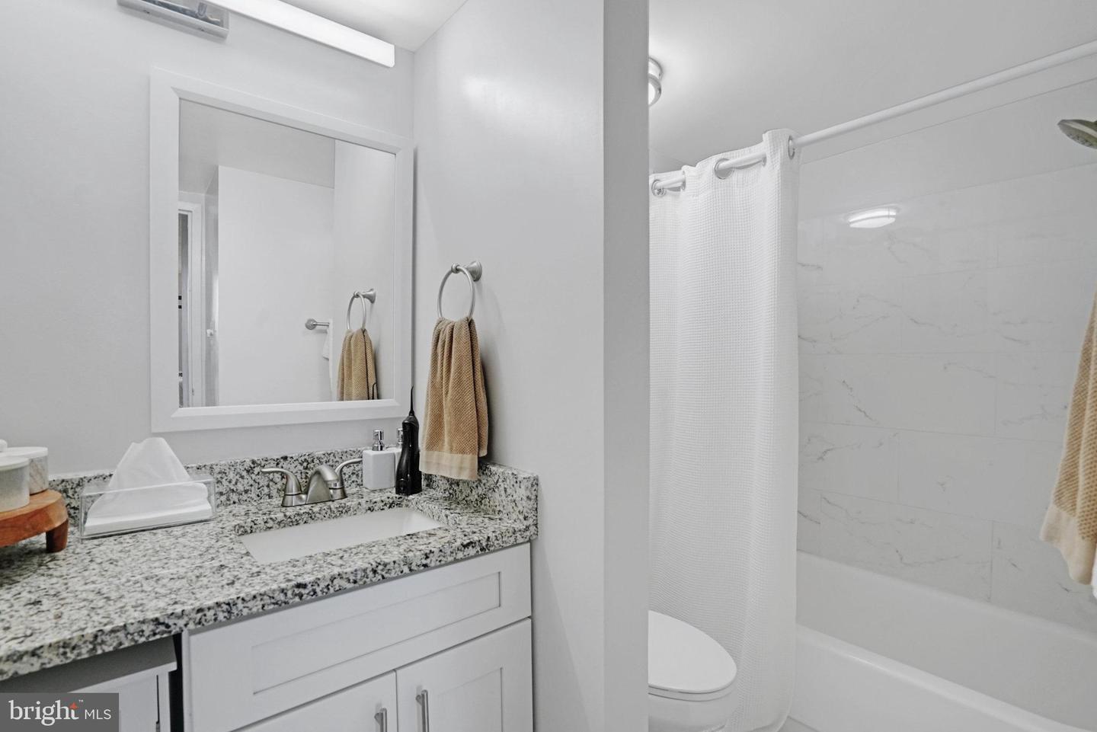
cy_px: 366
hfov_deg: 96.7
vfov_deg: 73.8
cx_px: 548
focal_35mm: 16
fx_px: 488
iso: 1250
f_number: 8
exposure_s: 1/160
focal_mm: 16
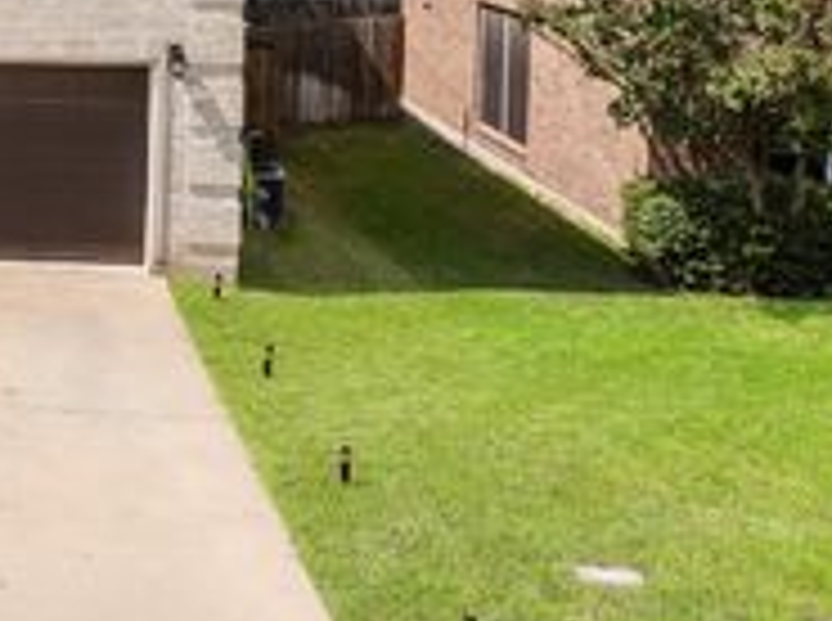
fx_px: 1559
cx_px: -288
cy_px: -43
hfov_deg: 25.2
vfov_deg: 21.5
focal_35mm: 65
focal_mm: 12.29
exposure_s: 1/3200
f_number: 4
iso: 100
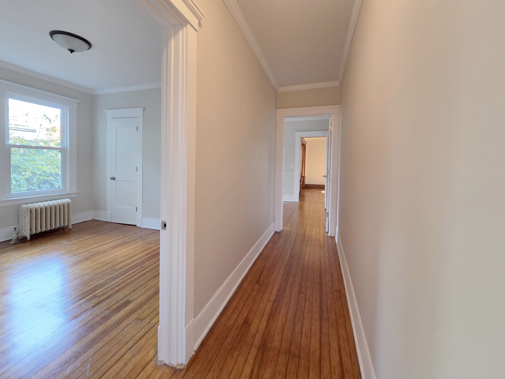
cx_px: 252
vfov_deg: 89.9
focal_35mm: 13
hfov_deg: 106.2
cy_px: 190
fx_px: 190
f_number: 2.2
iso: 200
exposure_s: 1/60
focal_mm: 2.2
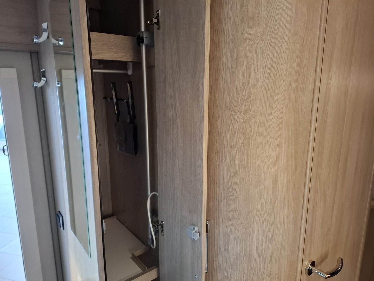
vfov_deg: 58.9
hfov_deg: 73.9
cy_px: 140
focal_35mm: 23
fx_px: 248
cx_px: 187
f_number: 1.8
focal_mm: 5.54
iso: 400
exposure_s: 1/33
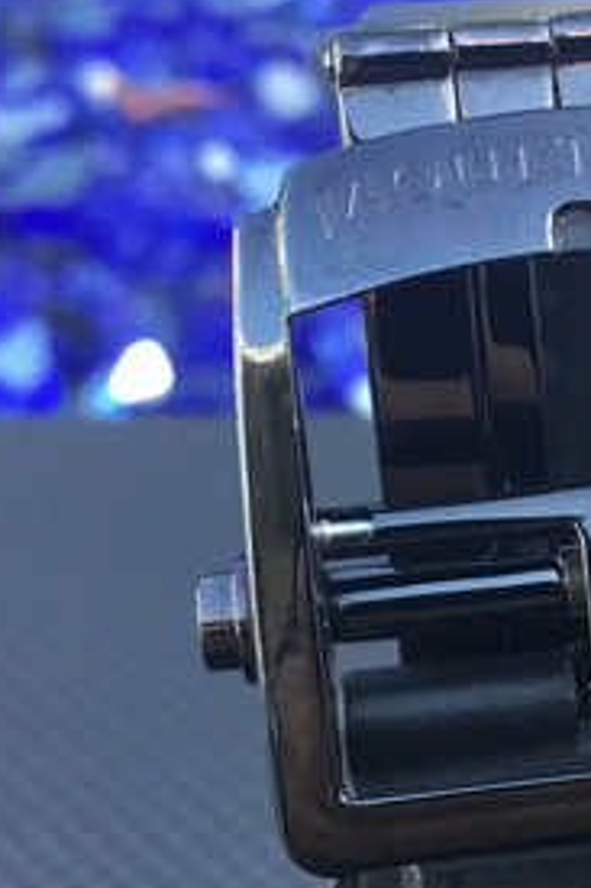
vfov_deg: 27.0
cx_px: 575
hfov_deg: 17.8
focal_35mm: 75
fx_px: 1849
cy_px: 523
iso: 32
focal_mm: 3.3
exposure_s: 1/30
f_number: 2.4
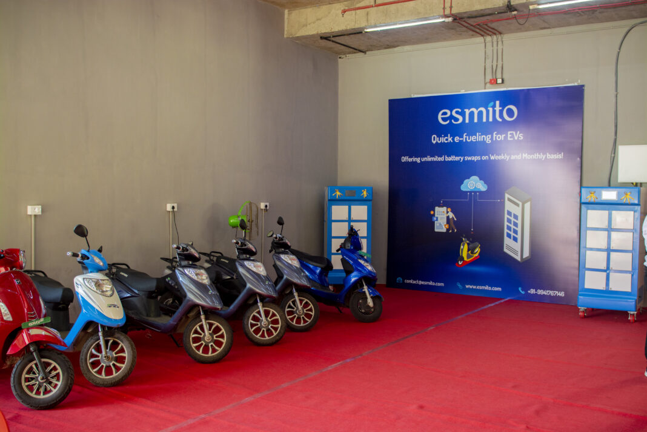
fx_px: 647
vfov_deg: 36.9
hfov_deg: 53.1
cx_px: 324
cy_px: 216
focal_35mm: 36
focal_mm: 24
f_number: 2.8
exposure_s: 1/100
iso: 250
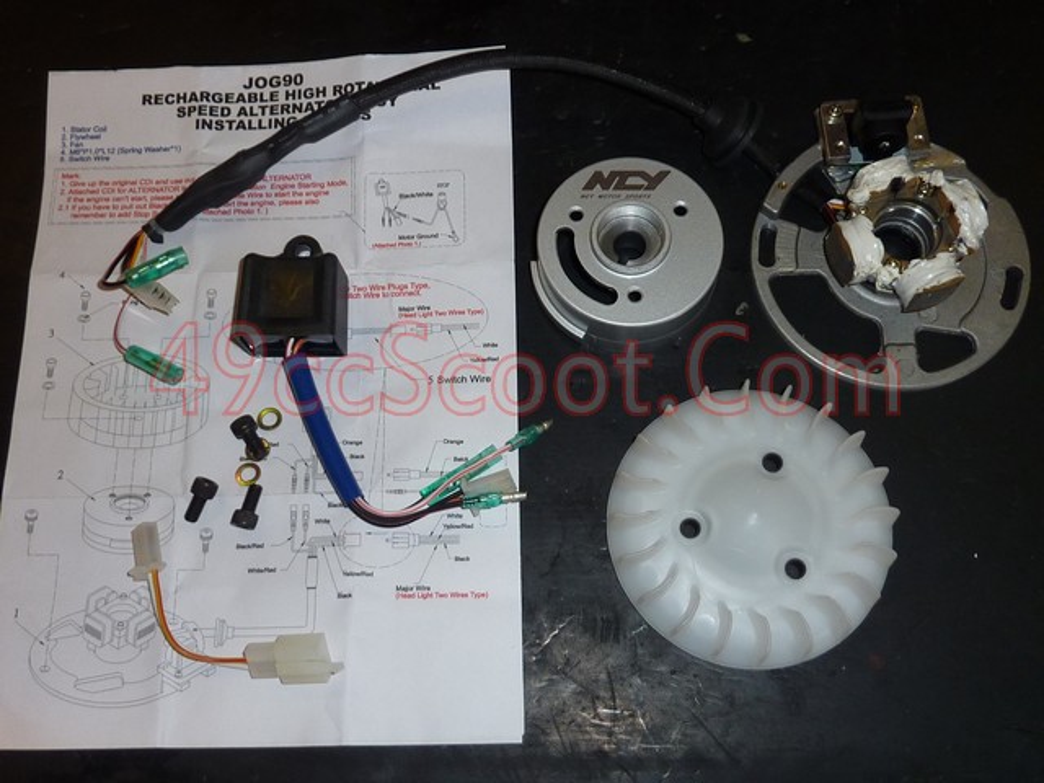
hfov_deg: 49.0
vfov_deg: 37.7
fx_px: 1146
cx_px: 522
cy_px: 392
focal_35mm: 38
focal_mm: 4.1
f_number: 3.3
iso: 100
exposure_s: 1/30
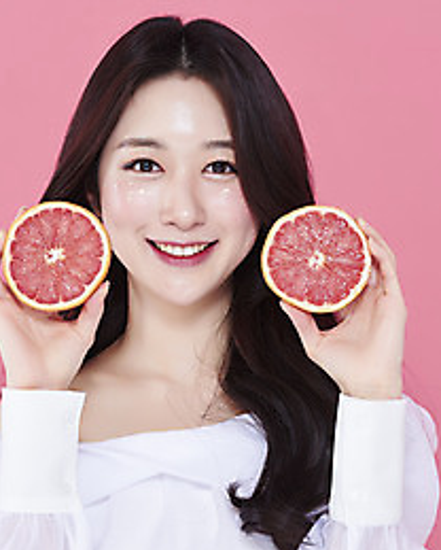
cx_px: 196
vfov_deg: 12.7
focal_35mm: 152
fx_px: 2474
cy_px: 289
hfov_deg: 10.2
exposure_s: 1/125
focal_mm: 105
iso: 64
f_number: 11
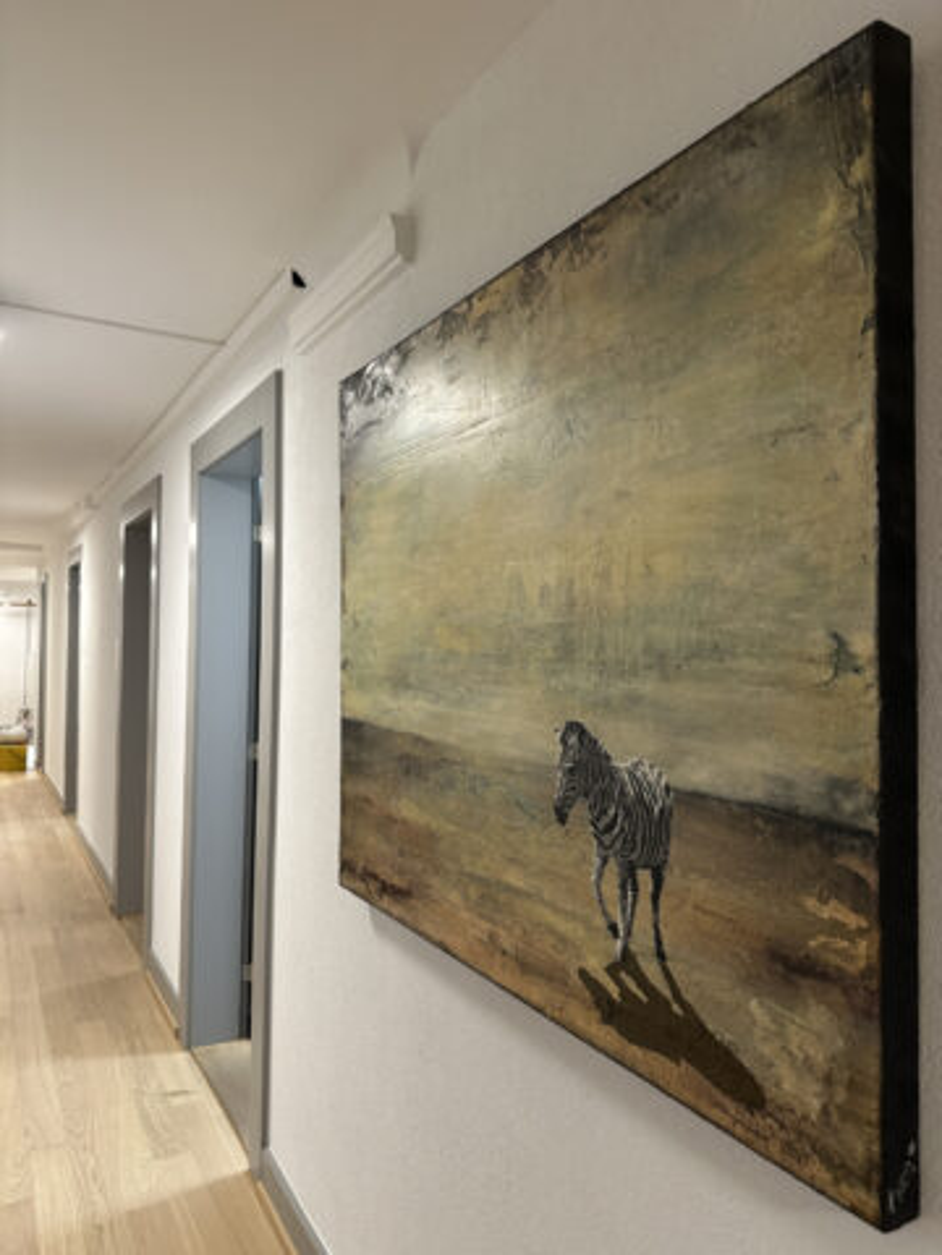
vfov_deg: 71.6
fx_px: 871
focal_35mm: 24
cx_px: 471
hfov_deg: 56.8
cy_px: 628
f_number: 1.8
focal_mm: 6.9
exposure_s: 1/50
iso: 160
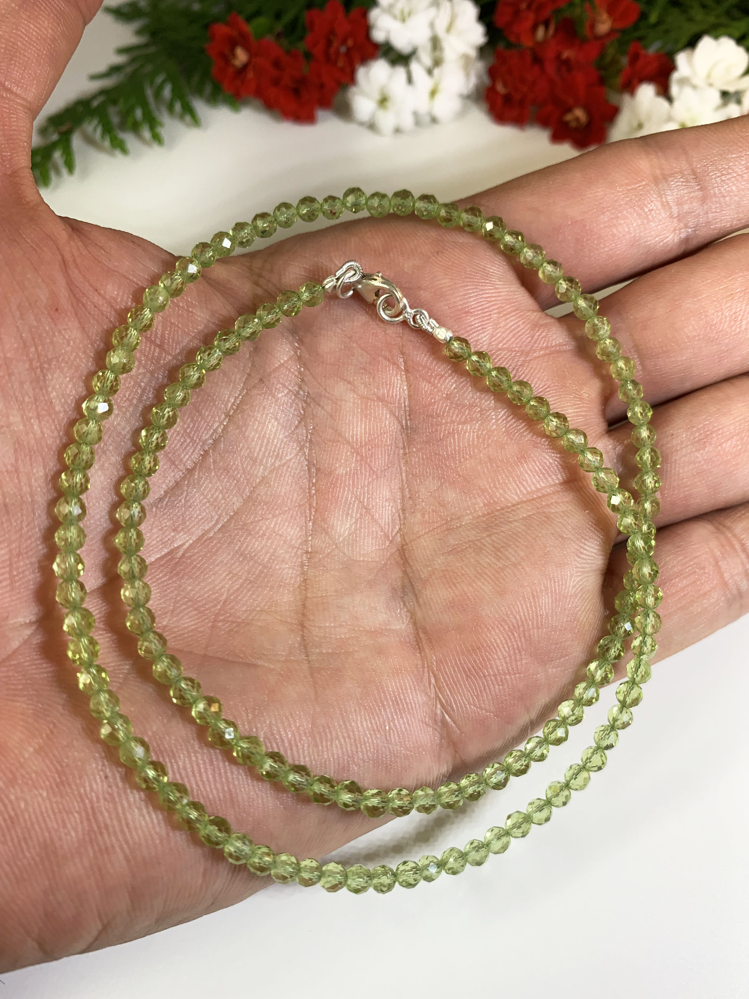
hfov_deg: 53.1
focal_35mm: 26
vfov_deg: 67.3
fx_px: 750
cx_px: 374
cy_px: 500
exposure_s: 1/267
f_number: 1.8
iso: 25
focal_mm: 4.25
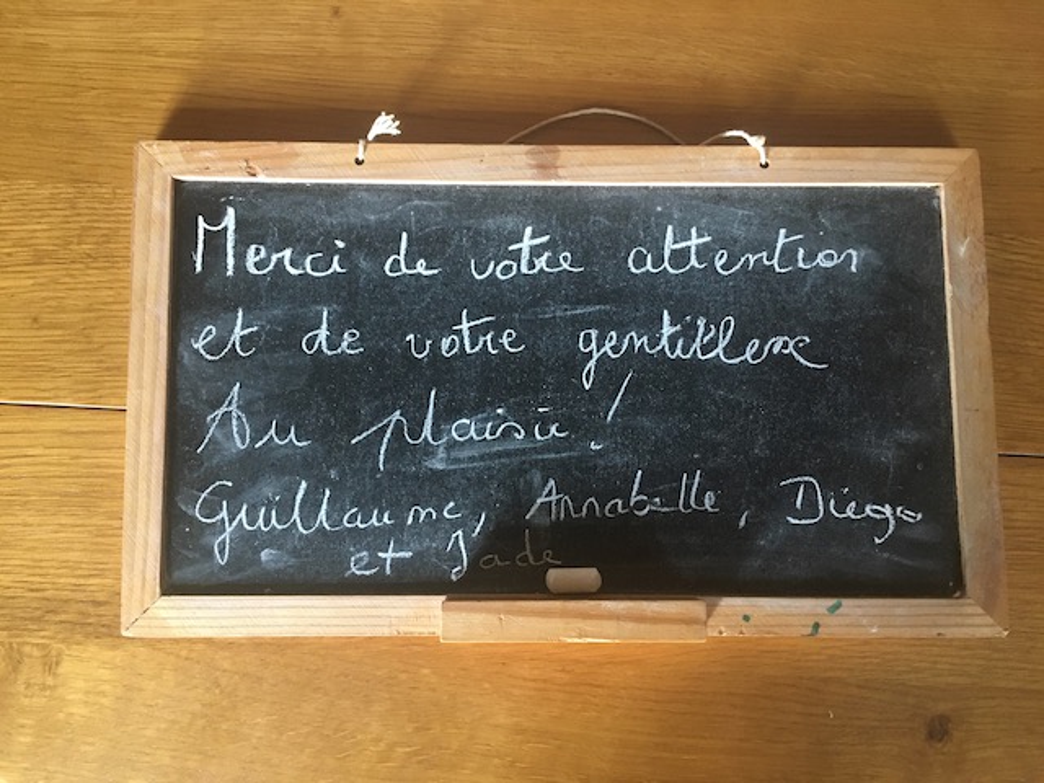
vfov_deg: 48.2
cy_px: 392
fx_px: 875
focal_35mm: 29
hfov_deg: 61.7
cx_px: 522
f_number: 2.2
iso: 200
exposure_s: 1/33
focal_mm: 4.15
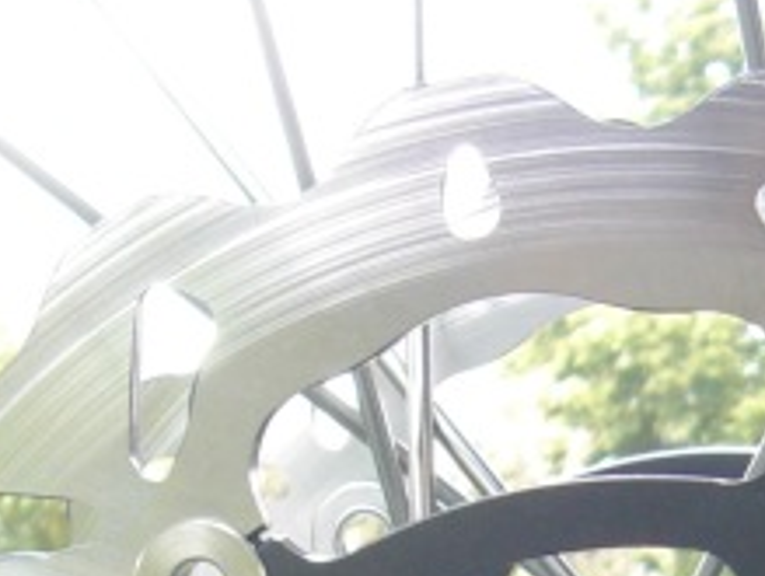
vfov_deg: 9.3
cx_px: 800
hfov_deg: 12.6
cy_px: 1009
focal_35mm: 154
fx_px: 3409
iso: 50
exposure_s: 1/60
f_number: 2.7
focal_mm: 5.8
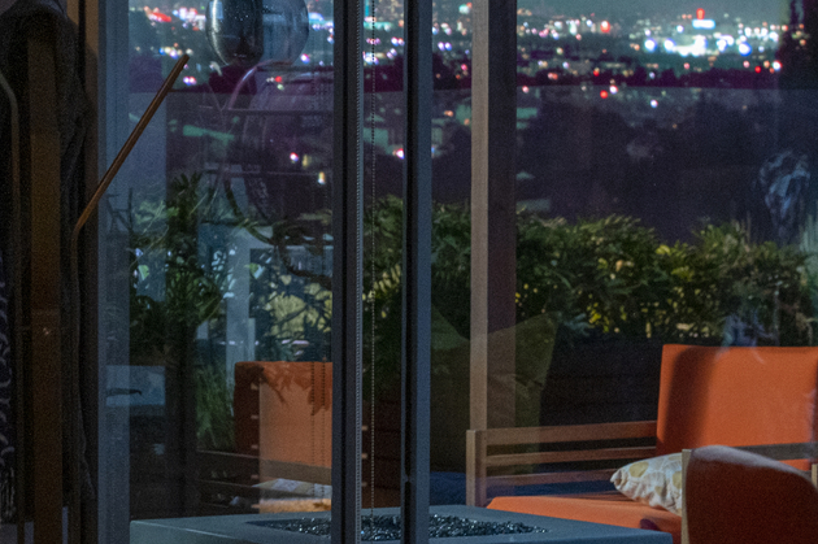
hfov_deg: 12.9
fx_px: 3542
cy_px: 515
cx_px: 936
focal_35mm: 156
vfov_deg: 8.7
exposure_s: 1/60
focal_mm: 62
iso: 3200
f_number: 4
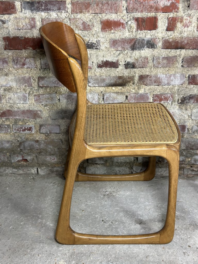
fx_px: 366
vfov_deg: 39.7
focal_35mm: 48
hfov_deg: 30.3
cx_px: 99
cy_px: 132
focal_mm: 6.86
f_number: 1.78
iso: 200
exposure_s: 1/50
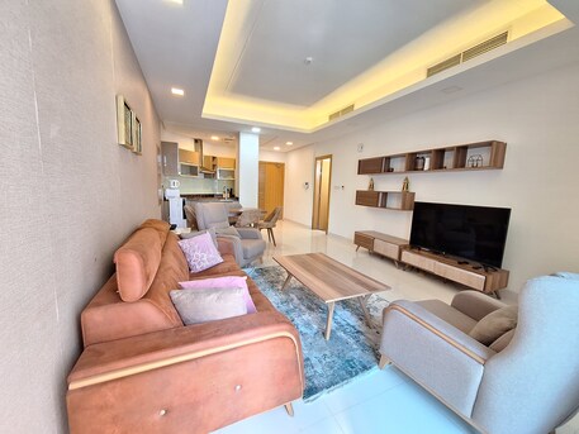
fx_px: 217
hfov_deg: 106.2
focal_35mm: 13
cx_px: 290
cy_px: 217
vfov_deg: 89.9
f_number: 2.2
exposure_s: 1/50
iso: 200
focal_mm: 1.74
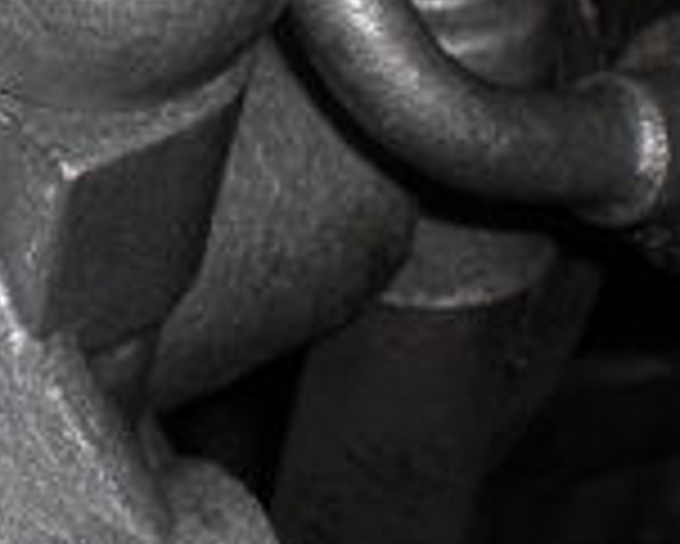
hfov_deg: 12.0
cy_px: -36
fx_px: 3162
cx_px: -122
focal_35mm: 157
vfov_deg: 9.8
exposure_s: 1/30
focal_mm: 6.3
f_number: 5.6
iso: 64
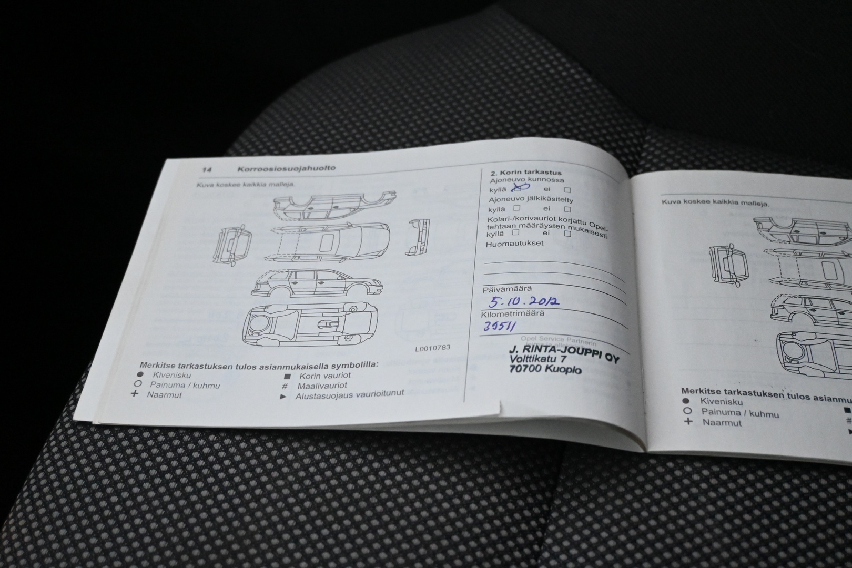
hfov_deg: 47.2
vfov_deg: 32.4
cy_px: 284
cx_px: 426
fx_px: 976
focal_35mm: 41
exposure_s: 1/40
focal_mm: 27.5
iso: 5600
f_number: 4.5
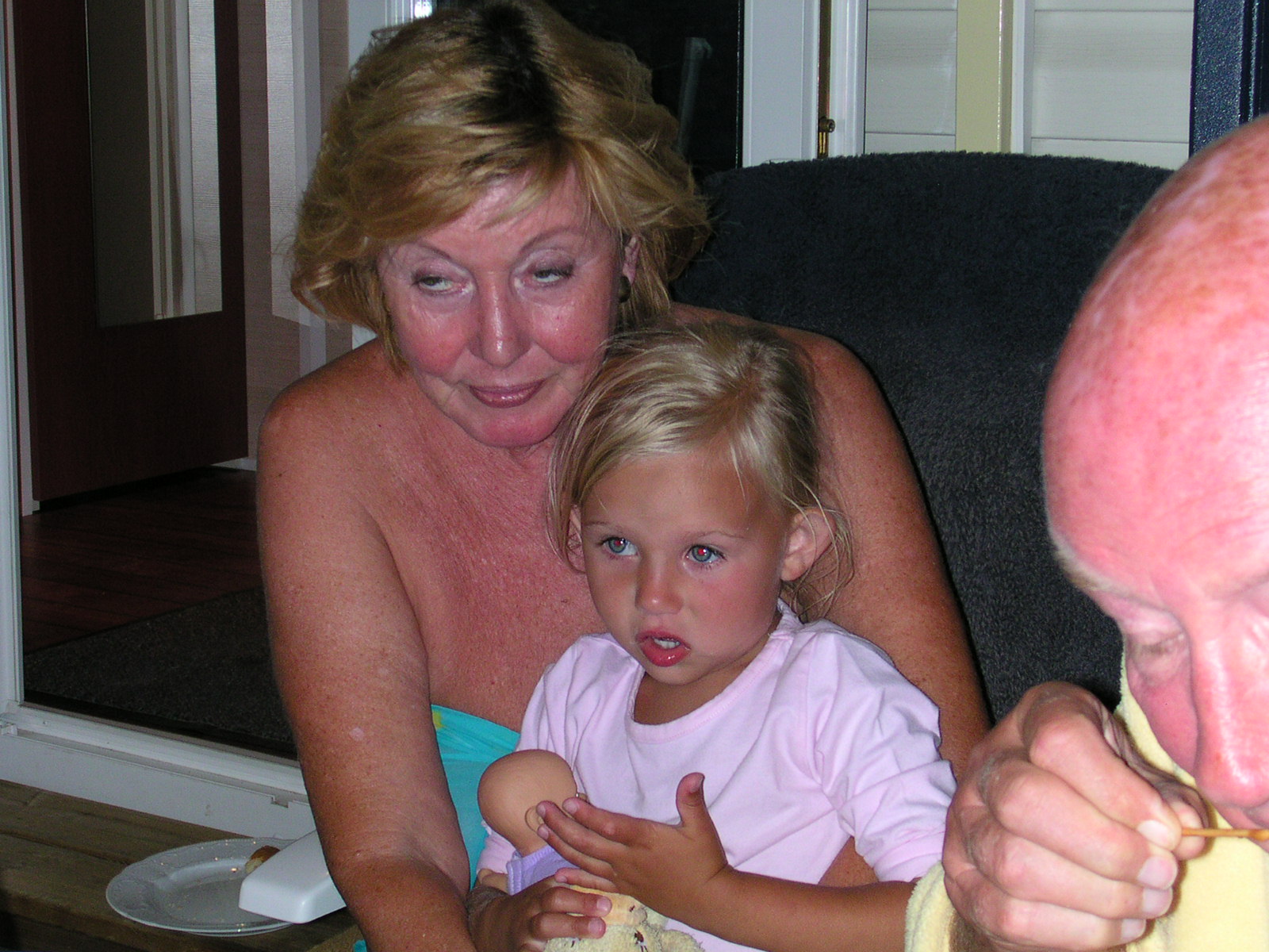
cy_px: 476
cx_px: 634
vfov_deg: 21.6
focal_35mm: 68
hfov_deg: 28.6
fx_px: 2493
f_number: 3.7
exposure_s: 1/60
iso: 166
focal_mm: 10.4
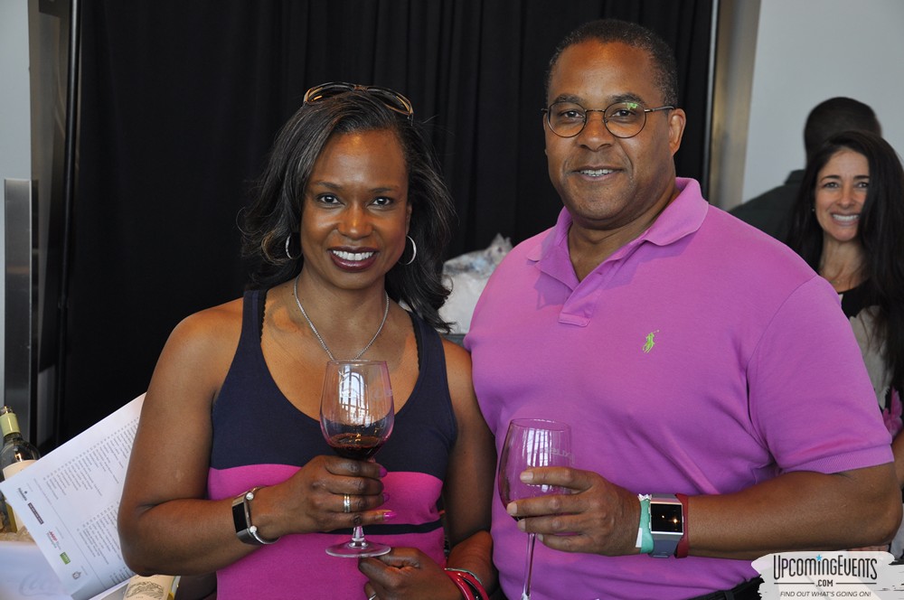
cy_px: 300
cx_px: 452
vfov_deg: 25.7
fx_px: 1317
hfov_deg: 37.9
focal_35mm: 52
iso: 400
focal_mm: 35
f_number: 5
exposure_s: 1/60
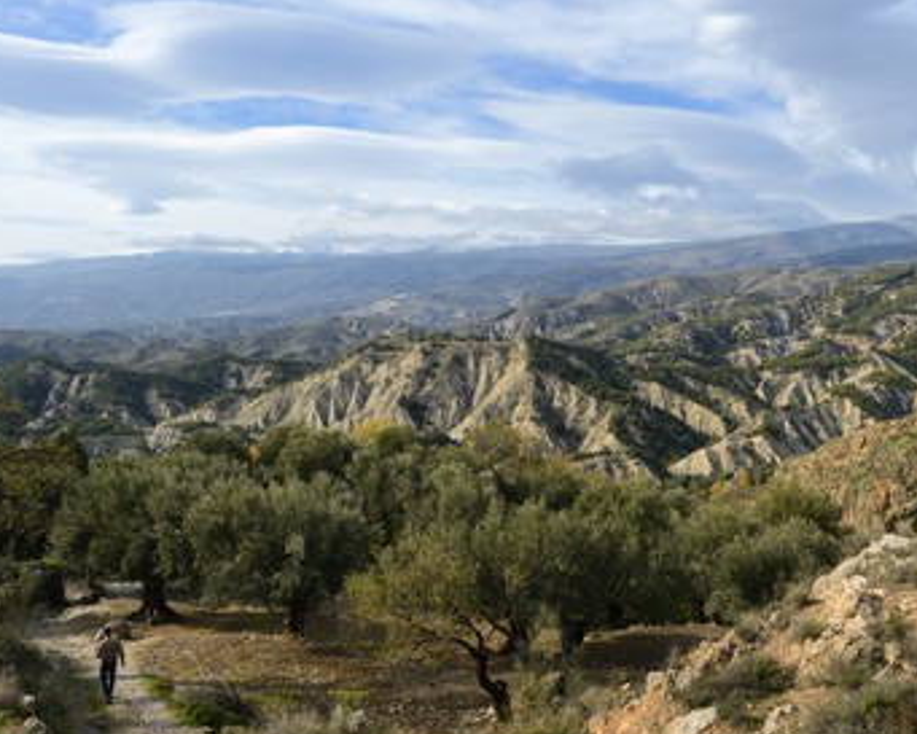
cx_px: 503
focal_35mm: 37
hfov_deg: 49.0
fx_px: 1004
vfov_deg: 40.1
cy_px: 371
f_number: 13
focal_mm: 32
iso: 200
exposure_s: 1/200
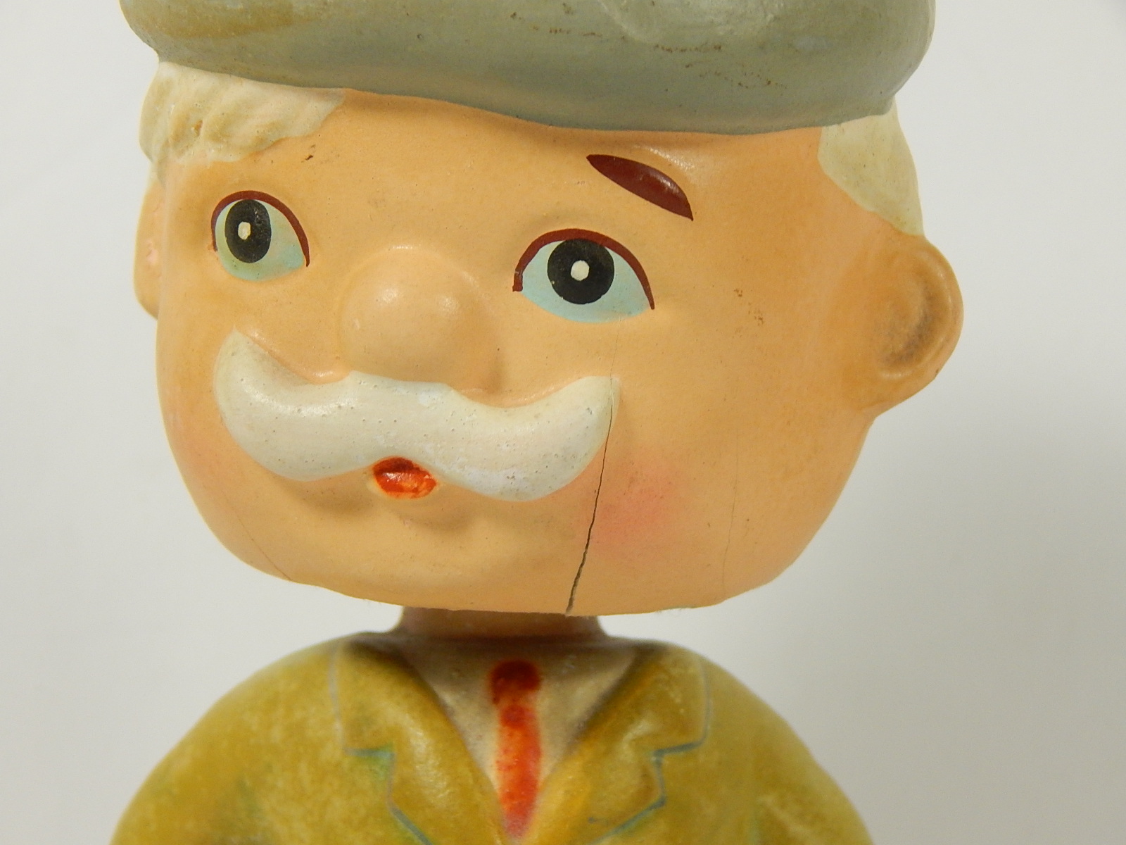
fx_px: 3708
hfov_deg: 17.3
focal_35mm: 114
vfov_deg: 13.0
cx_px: 563
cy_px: 422
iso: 400
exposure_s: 1/160
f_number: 4.6
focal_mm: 20.5
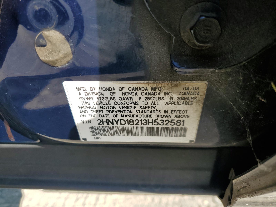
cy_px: 104
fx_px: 207
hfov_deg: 67.3
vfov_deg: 53.1
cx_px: 138
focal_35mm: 26
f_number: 1.5
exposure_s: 1/909
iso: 50
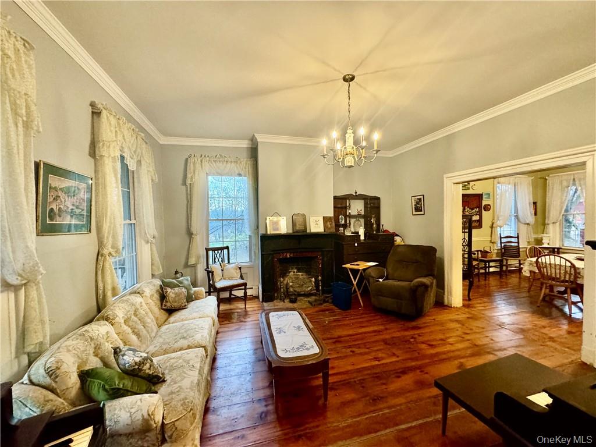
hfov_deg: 102.1
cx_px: 298
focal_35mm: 14
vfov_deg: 85.7
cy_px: 224
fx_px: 241
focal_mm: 2.22
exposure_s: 1/60
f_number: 2.2
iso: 400
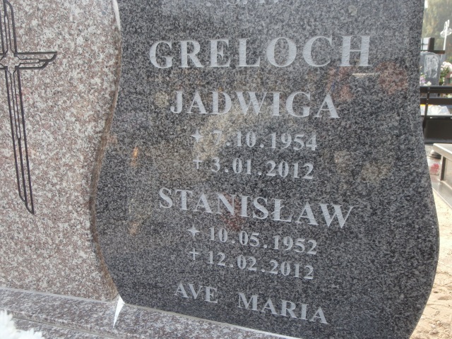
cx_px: 226
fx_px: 392
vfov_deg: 46.8
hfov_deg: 60.0
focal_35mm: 30
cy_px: 170
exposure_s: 1/200
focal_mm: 5.36
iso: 100
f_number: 3.5
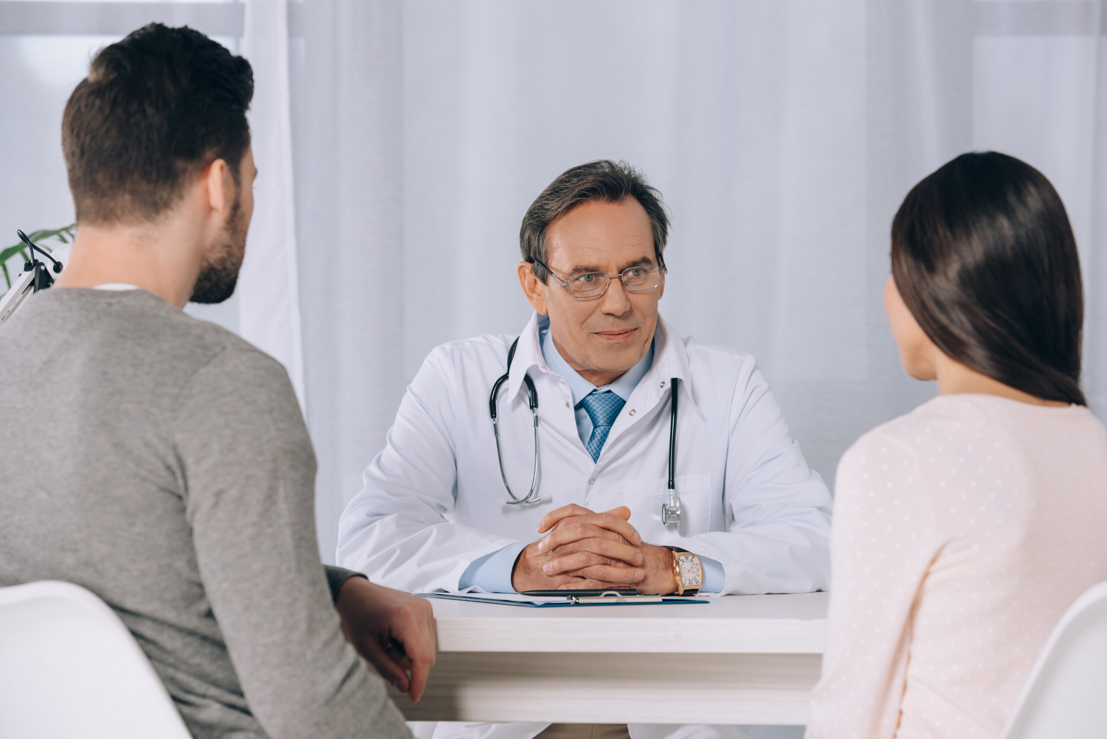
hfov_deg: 17.1
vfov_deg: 11.4
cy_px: 370
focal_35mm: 120
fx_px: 3691
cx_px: 554
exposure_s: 1/160
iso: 125
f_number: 5
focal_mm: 120
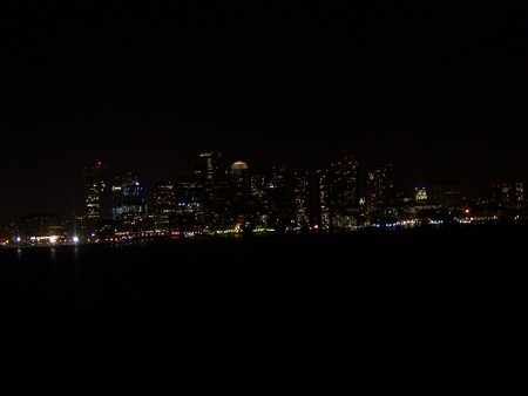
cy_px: 198
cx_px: 264
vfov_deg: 24.8
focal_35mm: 59
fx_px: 900
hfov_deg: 32.7
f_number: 3.1
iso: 140
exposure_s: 1/2
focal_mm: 9.8
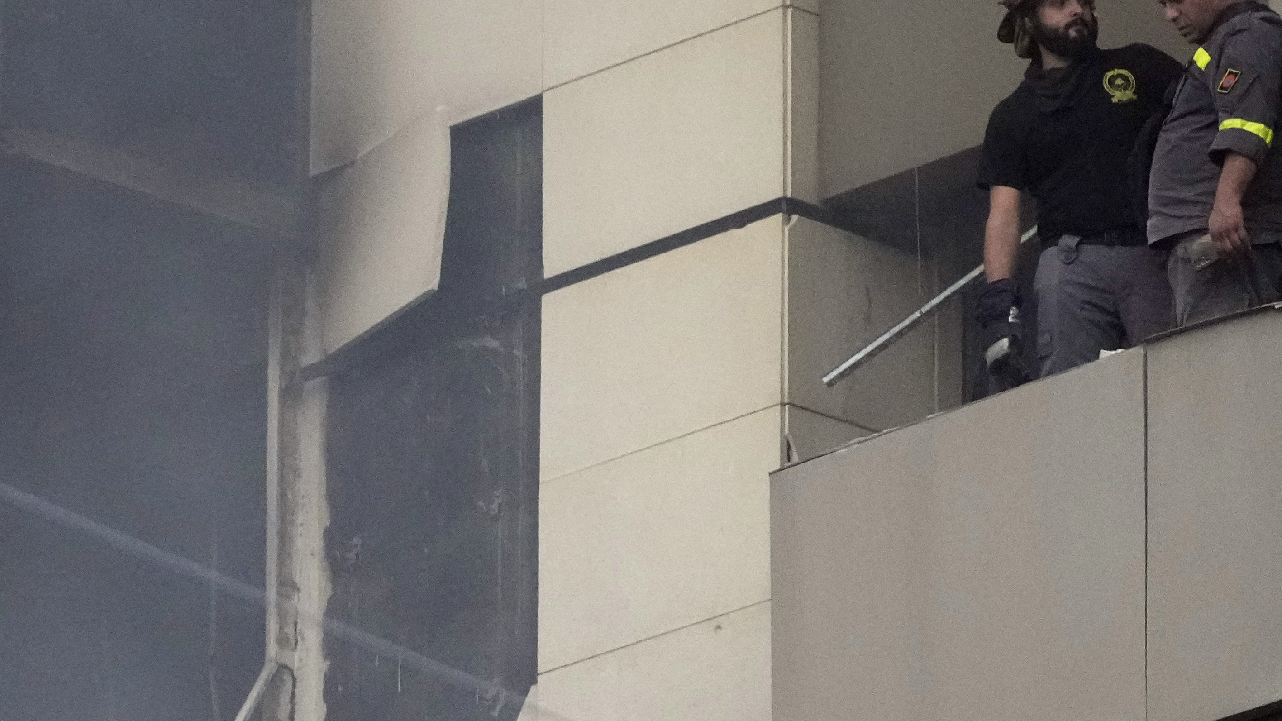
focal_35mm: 639
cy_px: 990
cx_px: -479
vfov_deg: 1.9
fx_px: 21720
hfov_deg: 3.4
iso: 5000
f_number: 4
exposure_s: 1/800
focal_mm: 200
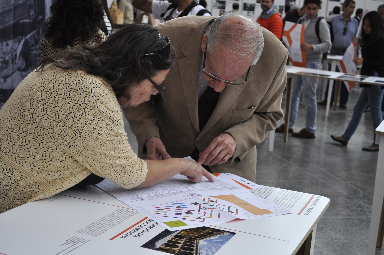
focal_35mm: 63
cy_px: 128
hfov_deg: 31.9
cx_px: 192
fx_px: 671
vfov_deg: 21.5
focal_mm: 42
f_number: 5.3
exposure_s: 1/60
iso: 400
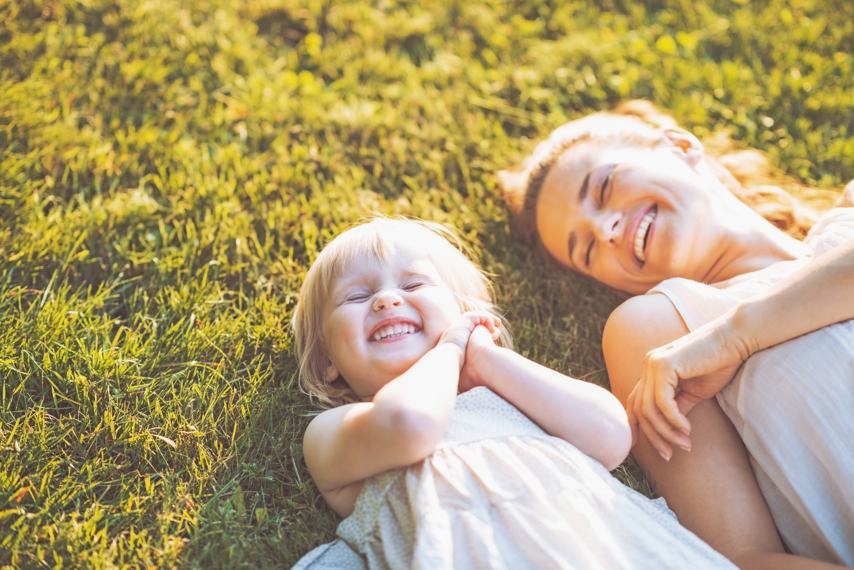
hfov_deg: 23.9
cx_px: 427
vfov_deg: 16.1
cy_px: 285
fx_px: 2017
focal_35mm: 85
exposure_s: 1/400
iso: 200
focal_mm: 85
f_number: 2
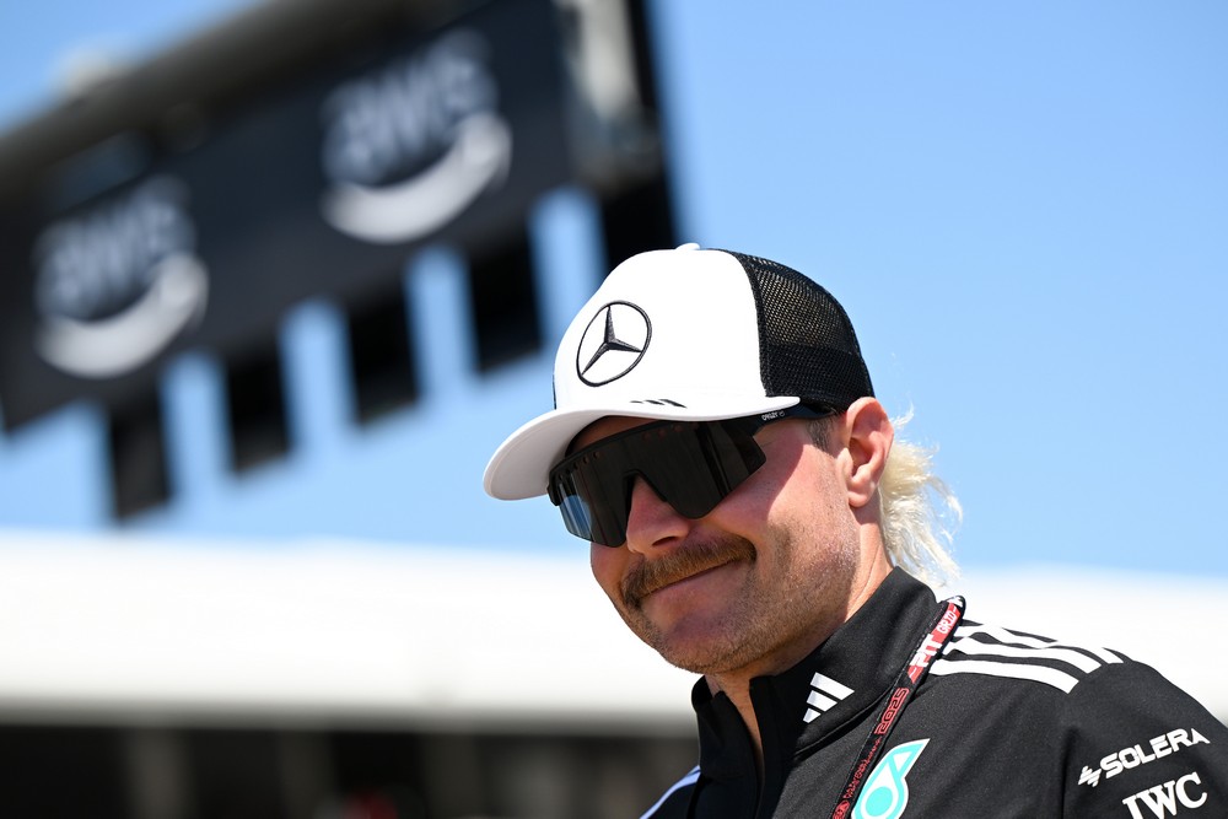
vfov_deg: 10.6
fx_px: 4435
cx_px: 614
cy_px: 410
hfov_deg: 15.8
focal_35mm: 130
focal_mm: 130
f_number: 3.5
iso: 250
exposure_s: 1/3200
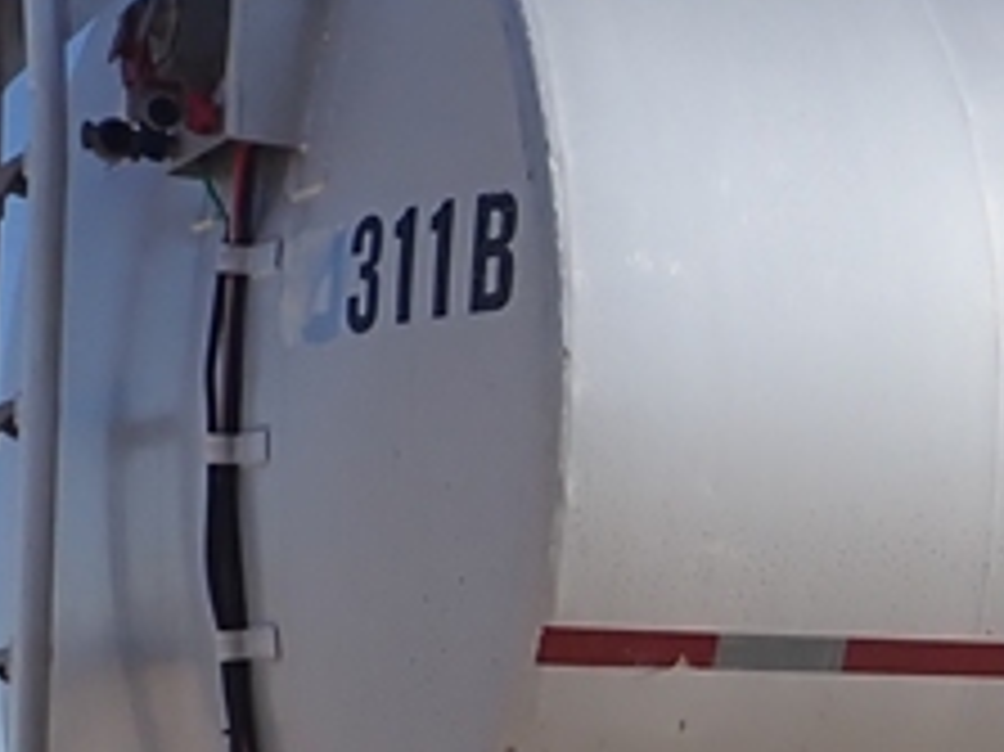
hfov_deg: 15.5
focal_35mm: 115
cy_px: 653
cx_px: 1612
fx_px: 3334
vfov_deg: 12.8
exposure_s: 1/250
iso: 100
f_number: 8
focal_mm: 4.5
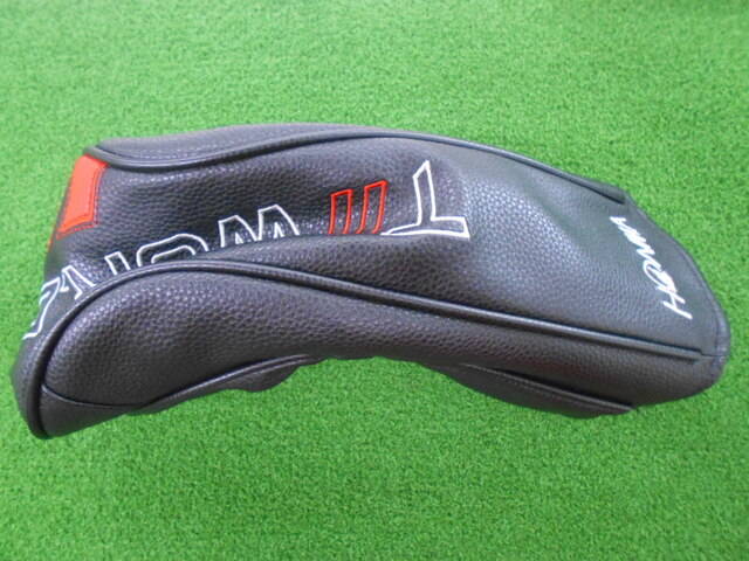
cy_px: 280
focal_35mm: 26
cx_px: 374
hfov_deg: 67.3
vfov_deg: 53.1
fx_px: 563
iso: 800
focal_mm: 4.6
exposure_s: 1/40
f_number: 3.2
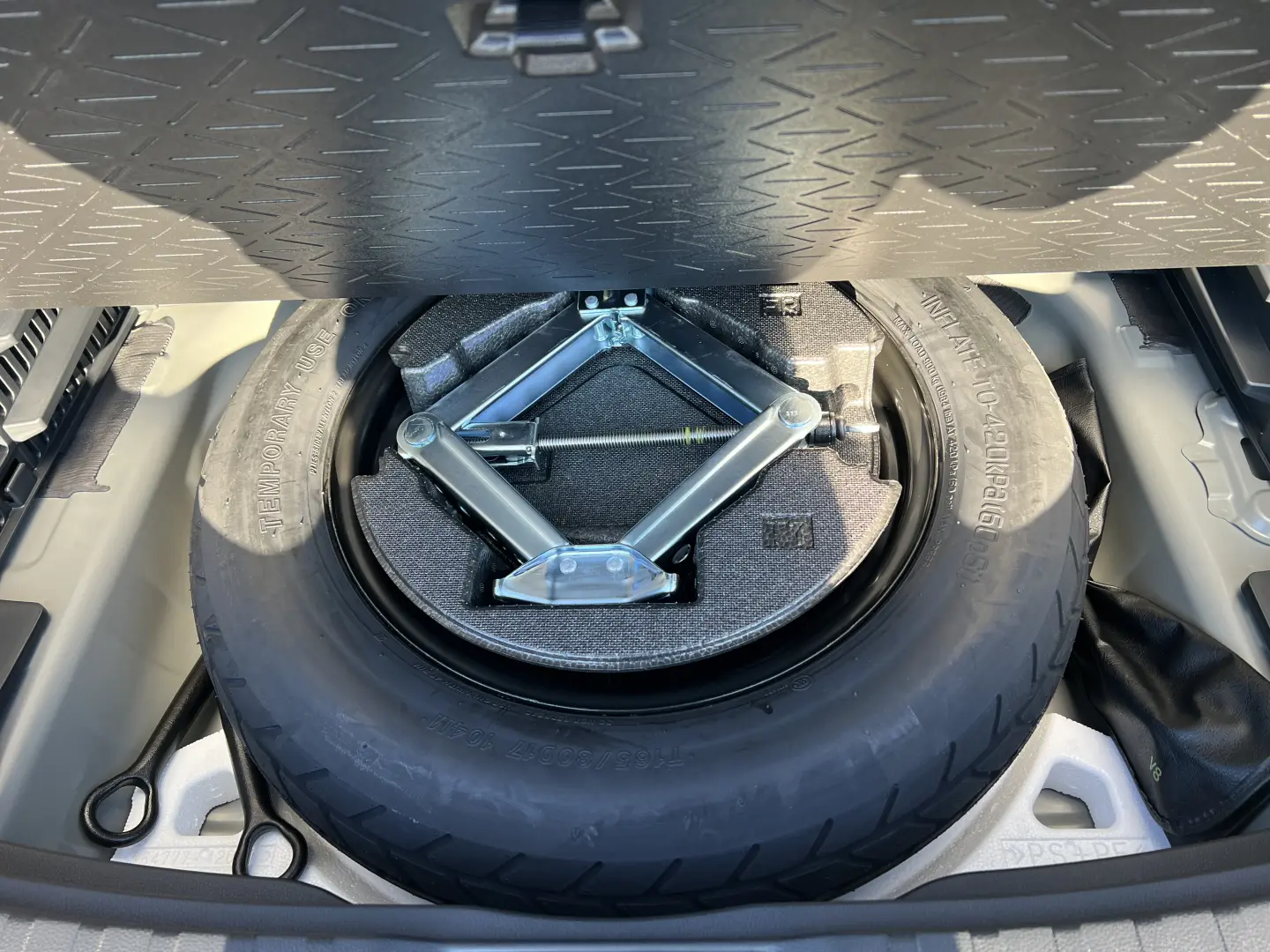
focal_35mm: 26
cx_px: 635
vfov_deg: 53.1
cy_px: 476
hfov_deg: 67.3
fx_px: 954
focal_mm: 5.7
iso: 64
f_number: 1.5
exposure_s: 1/140
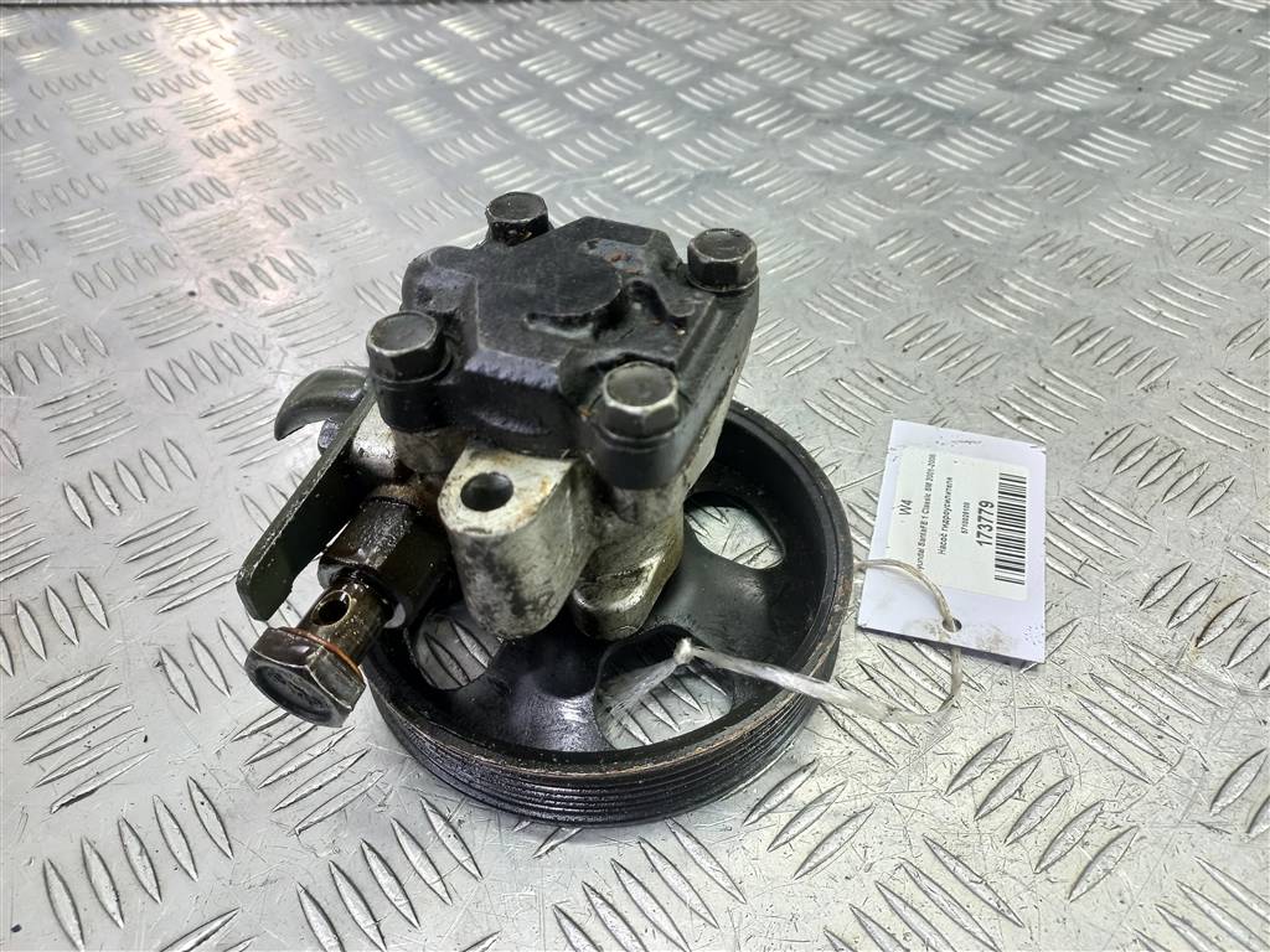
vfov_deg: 54.9
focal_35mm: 25
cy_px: 476
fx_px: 917
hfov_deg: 69.4
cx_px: 635
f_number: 1.8
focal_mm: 4.6
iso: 125
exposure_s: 1/50
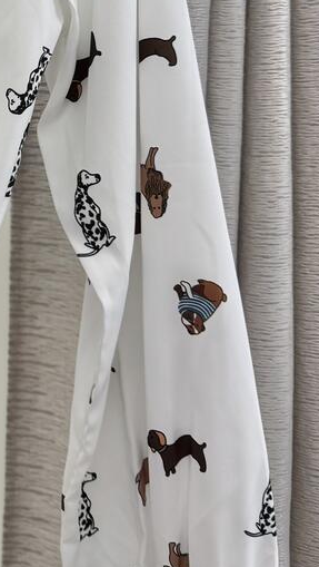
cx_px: -225
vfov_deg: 26.5
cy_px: 42
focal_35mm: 77
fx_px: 1156
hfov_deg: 14.2
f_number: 1.78
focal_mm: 6.76
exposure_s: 1/121
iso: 64
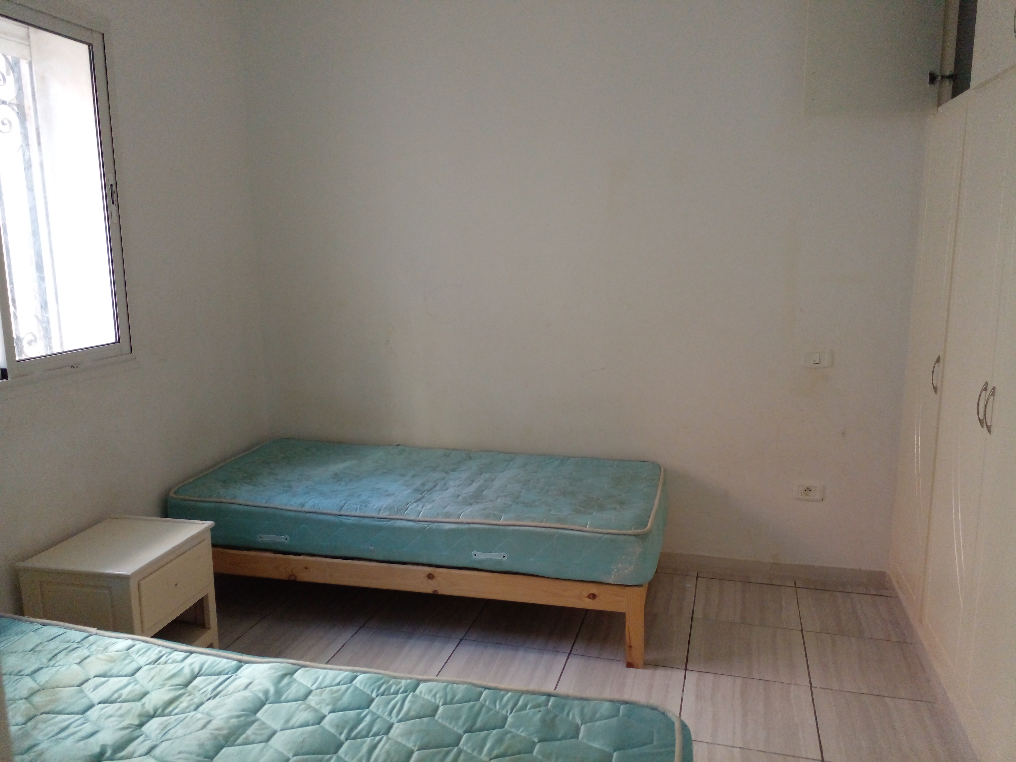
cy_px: 381
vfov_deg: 51.4
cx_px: 508
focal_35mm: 27
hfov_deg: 65.3
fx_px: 792
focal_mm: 3.6
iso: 160
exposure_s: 1/50
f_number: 1.9
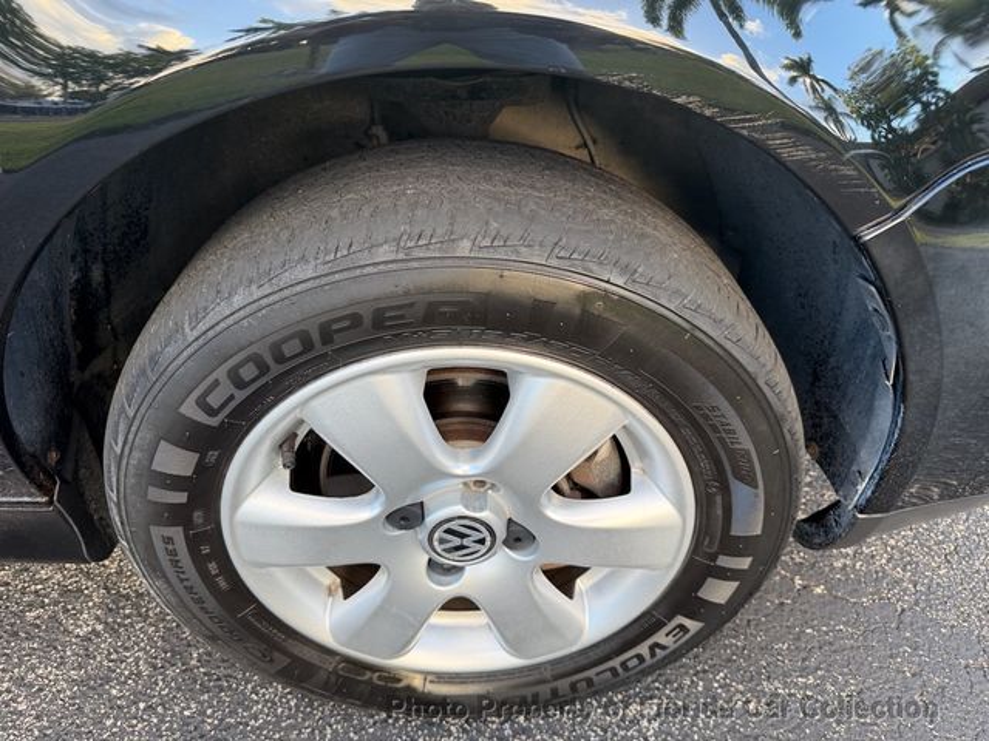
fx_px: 686
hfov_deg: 71.6
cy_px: 370
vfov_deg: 56.8
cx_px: 494
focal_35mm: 24
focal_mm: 6.76
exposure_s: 1/190
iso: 100
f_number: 1.78
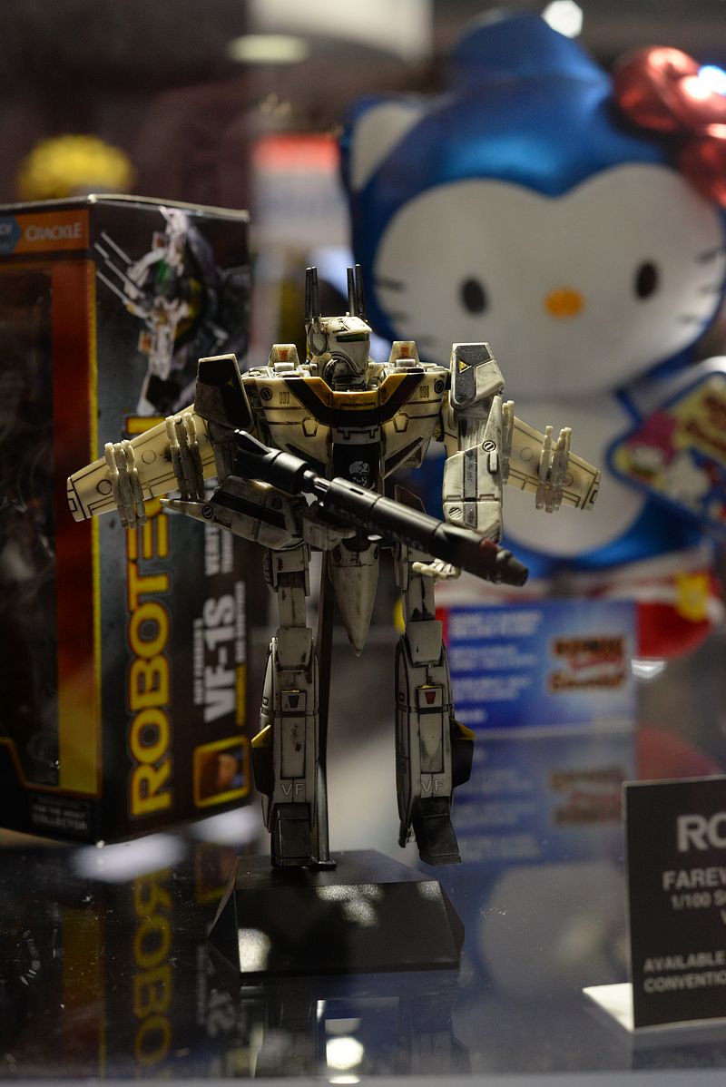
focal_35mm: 50
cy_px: 544
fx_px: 1511
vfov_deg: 39.6
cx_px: 363
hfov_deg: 27.0
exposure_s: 1/100
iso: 2000
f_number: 5.6
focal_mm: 50
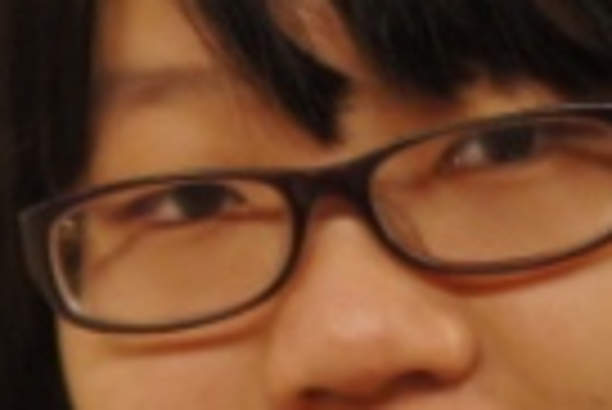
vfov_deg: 2.4
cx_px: -171
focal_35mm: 563
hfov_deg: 3.6
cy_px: 683
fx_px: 9581
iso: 320
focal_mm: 50
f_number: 2
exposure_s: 1/80
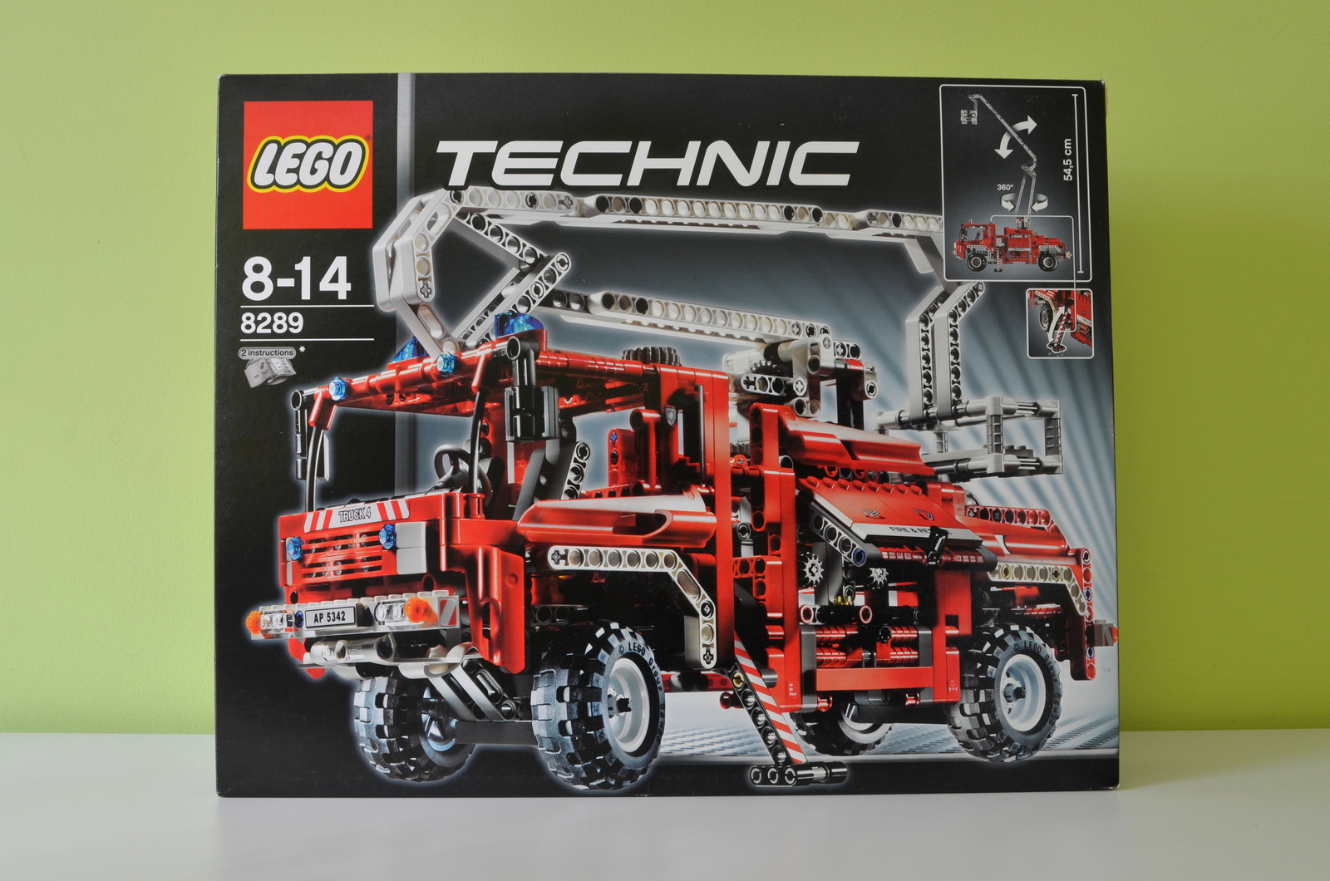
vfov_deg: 39.8
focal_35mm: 33
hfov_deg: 57.3
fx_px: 1217
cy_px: 440
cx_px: 665
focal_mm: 22
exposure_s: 1
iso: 125
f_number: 10
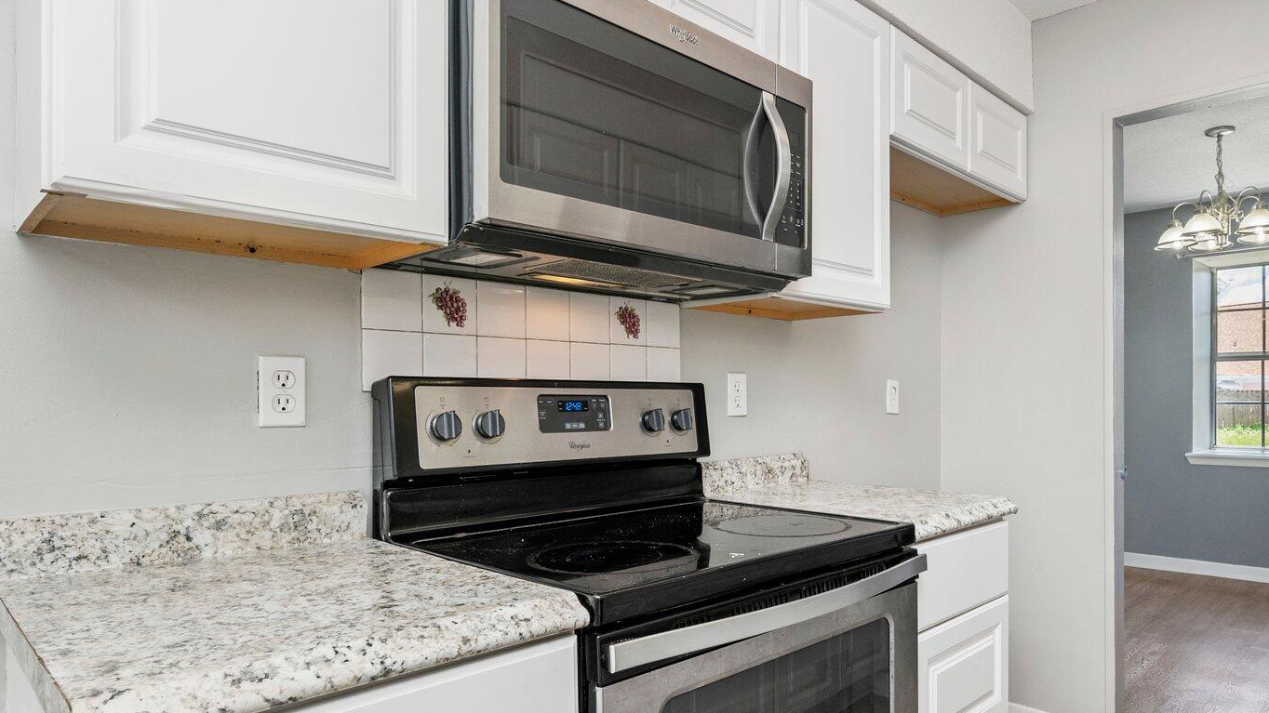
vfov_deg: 49.9
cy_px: 387
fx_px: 767
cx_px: 718
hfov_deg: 78.8
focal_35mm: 23
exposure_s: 1/100
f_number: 8
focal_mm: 14.5
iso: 320
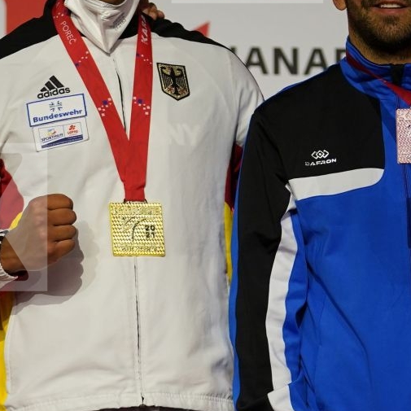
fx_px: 4473
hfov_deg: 5.3
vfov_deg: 5.3
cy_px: 217
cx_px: 247
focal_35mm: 333
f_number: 2.8
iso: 500
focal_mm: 110
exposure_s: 1/250
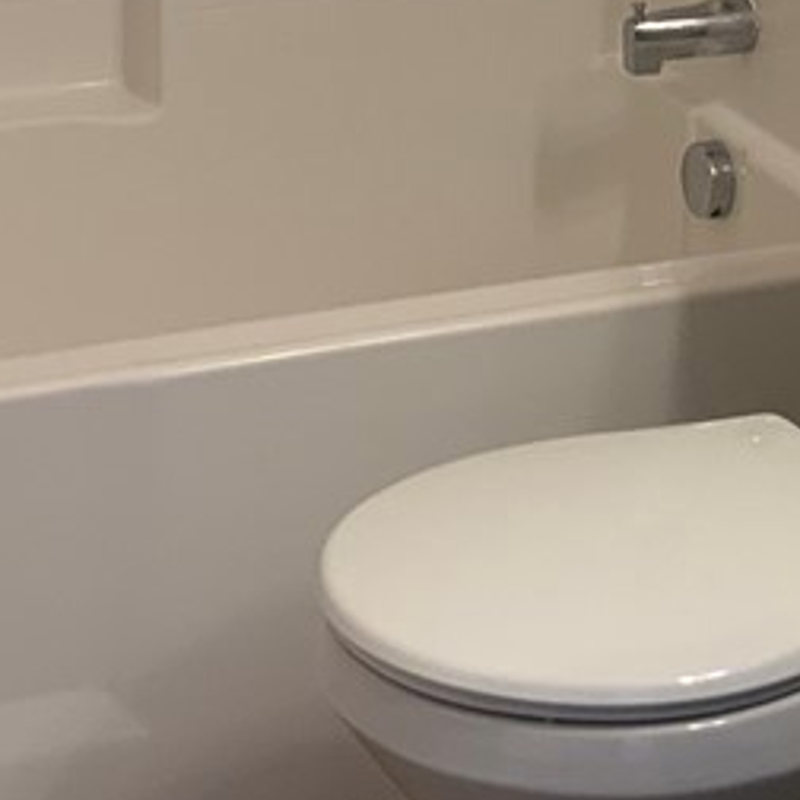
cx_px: 610
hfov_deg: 16.6
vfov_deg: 15.9
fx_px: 2719
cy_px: -248
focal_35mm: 104
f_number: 1.8
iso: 40
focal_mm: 3
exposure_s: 1/60
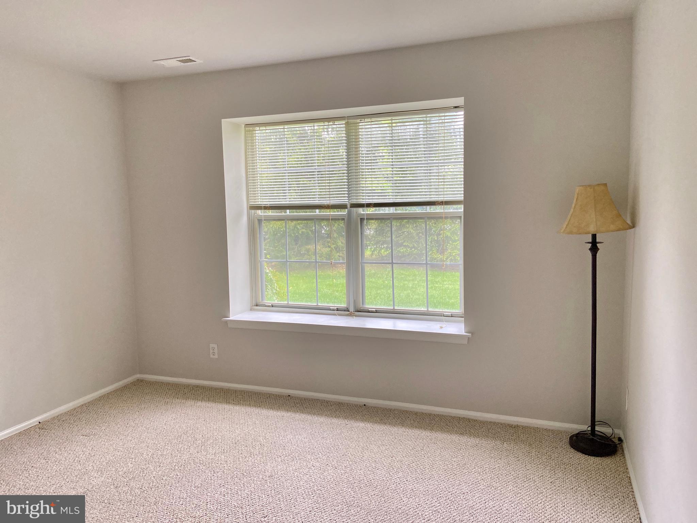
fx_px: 524
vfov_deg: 53.1
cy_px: 262
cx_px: 348
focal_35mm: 26
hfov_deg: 67.3
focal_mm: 4.25
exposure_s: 1/98
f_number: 1.8
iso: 125
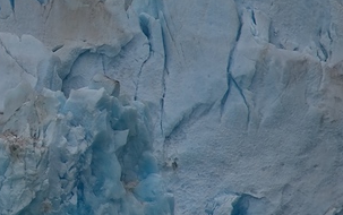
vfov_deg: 2.6
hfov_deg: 4.0
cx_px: -178
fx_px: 4828
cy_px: -16
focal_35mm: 516
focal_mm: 120
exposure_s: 1/250
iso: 100
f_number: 5.6
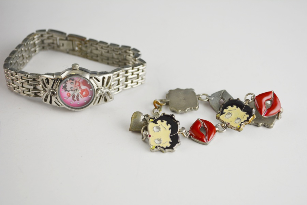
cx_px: 154
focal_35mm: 68
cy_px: 102
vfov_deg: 20.2
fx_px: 576
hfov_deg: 29.9
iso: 220
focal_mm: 45
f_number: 5.6
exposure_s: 1/125
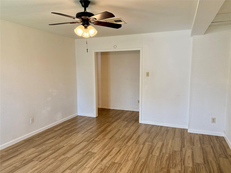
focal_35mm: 24
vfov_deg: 56.8
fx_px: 160
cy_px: 86
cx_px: 116
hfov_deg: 71.6
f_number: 1.78
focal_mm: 6.76
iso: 200
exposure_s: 1/150
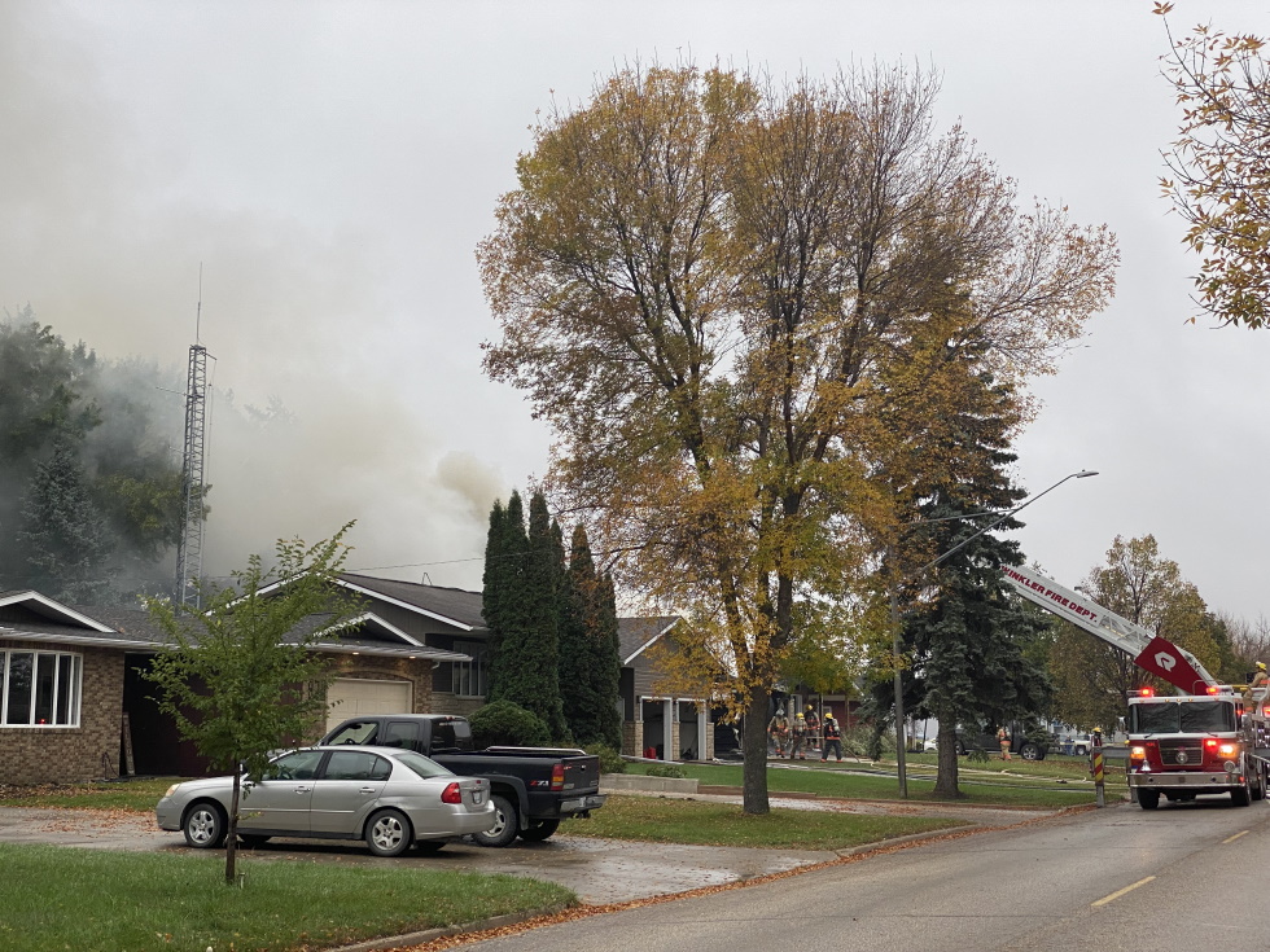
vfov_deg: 28.0
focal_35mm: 52
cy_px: 476
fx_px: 1908
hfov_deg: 36.8
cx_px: 635
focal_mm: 6
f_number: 2
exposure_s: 1/340
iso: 20
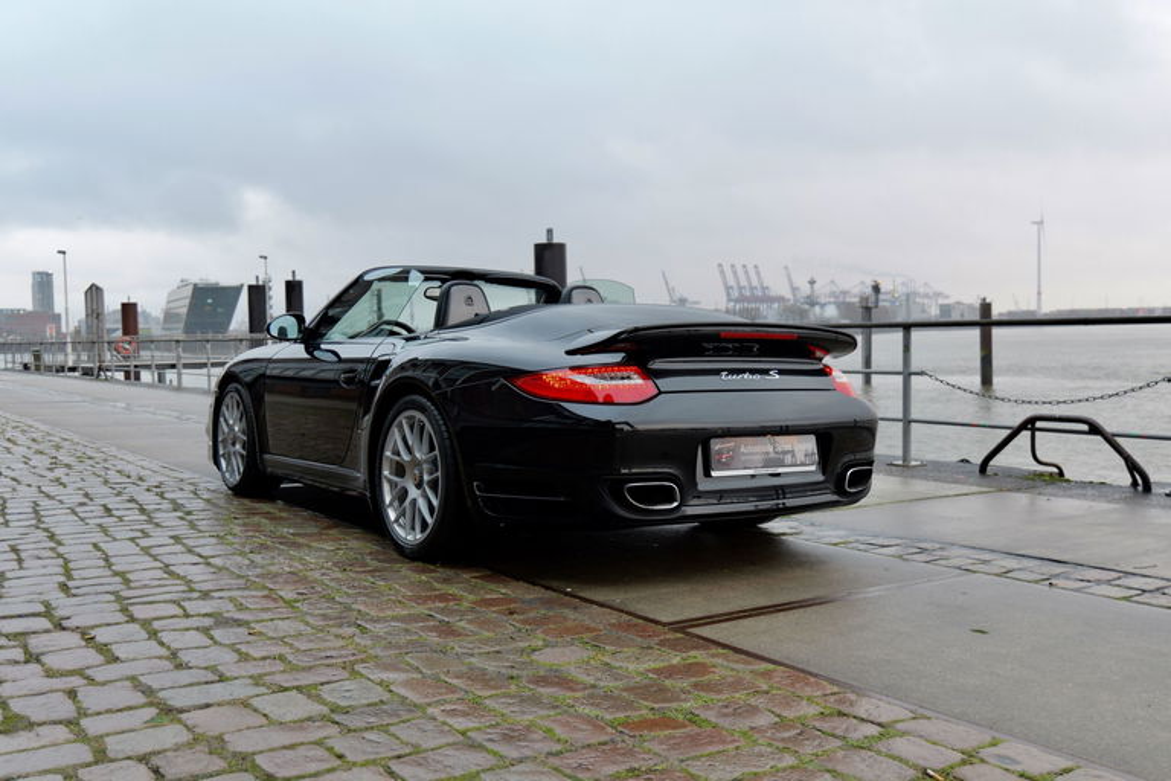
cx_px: 586
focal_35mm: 34
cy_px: 390
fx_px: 1106
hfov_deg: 55.8
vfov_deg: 38.9
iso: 640
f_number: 4.4
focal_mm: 34
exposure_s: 1/60
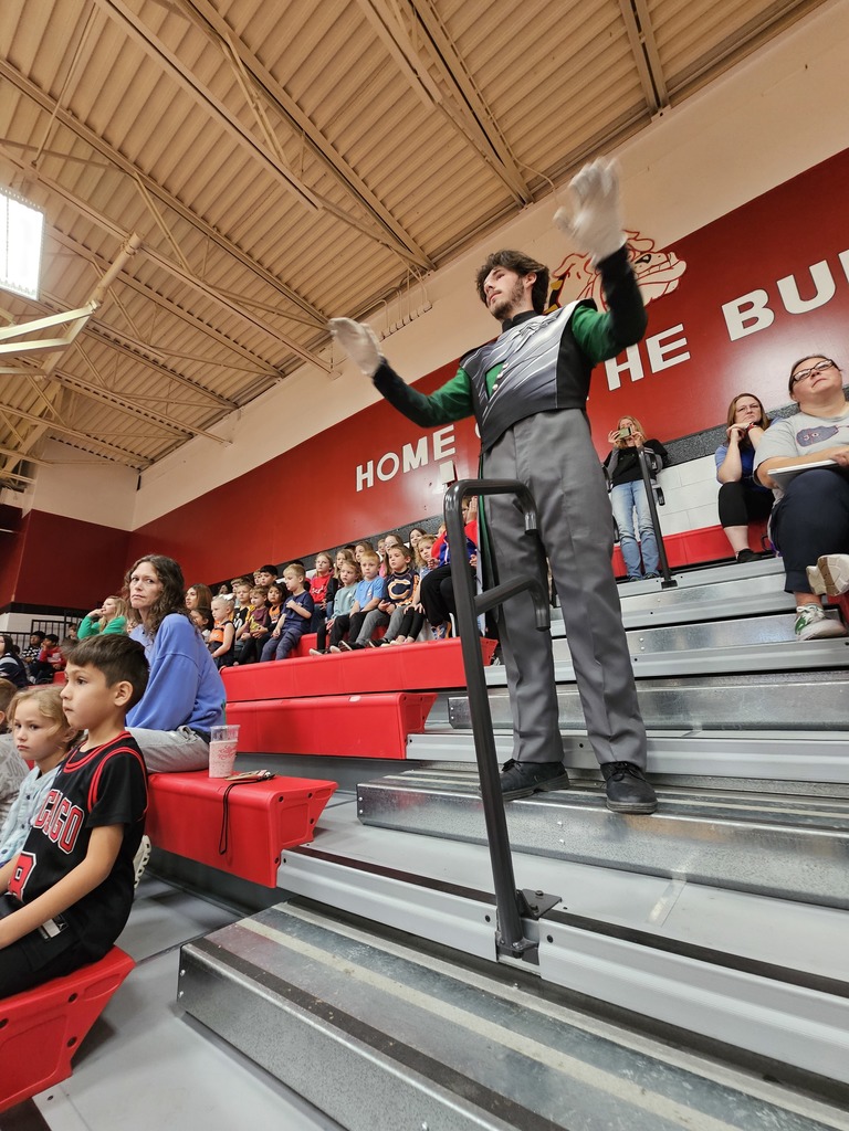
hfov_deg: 89.9
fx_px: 425
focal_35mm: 13
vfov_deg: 106.2
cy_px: 566
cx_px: 424
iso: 250
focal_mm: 2.2
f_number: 2.2
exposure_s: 1/60
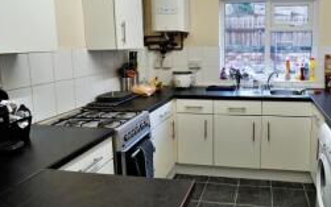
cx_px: 216
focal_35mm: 27
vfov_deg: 45.6
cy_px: 76
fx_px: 244
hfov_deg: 66.8
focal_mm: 14
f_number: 4.5
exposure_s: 1/25
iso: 800
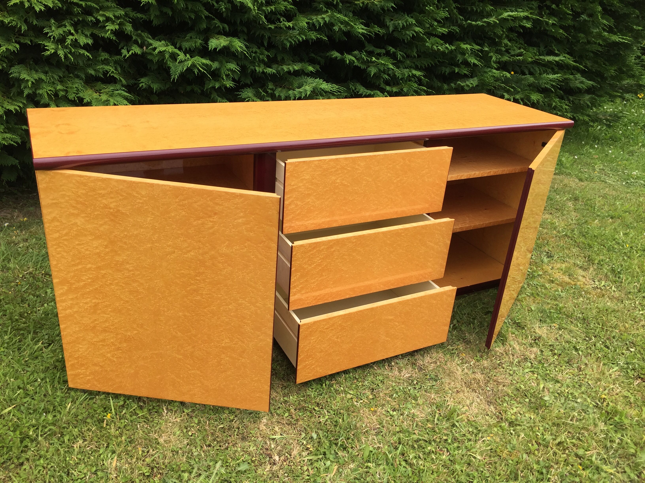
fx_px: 540
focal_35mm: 29
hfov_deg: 61.7
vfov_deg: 48.2
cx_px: 322
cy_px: 242
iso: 32
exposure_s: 1/791
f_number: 2.2
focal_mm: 4.15
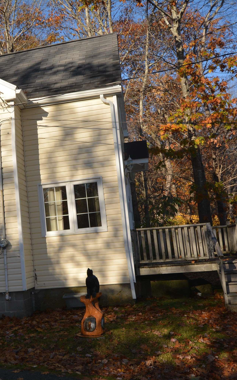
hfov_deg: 27.2
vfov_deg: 43.5
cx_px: 35
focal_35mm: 46
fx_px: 475
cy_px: 190
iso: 100
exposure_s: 1/200
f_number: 8
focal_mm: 20
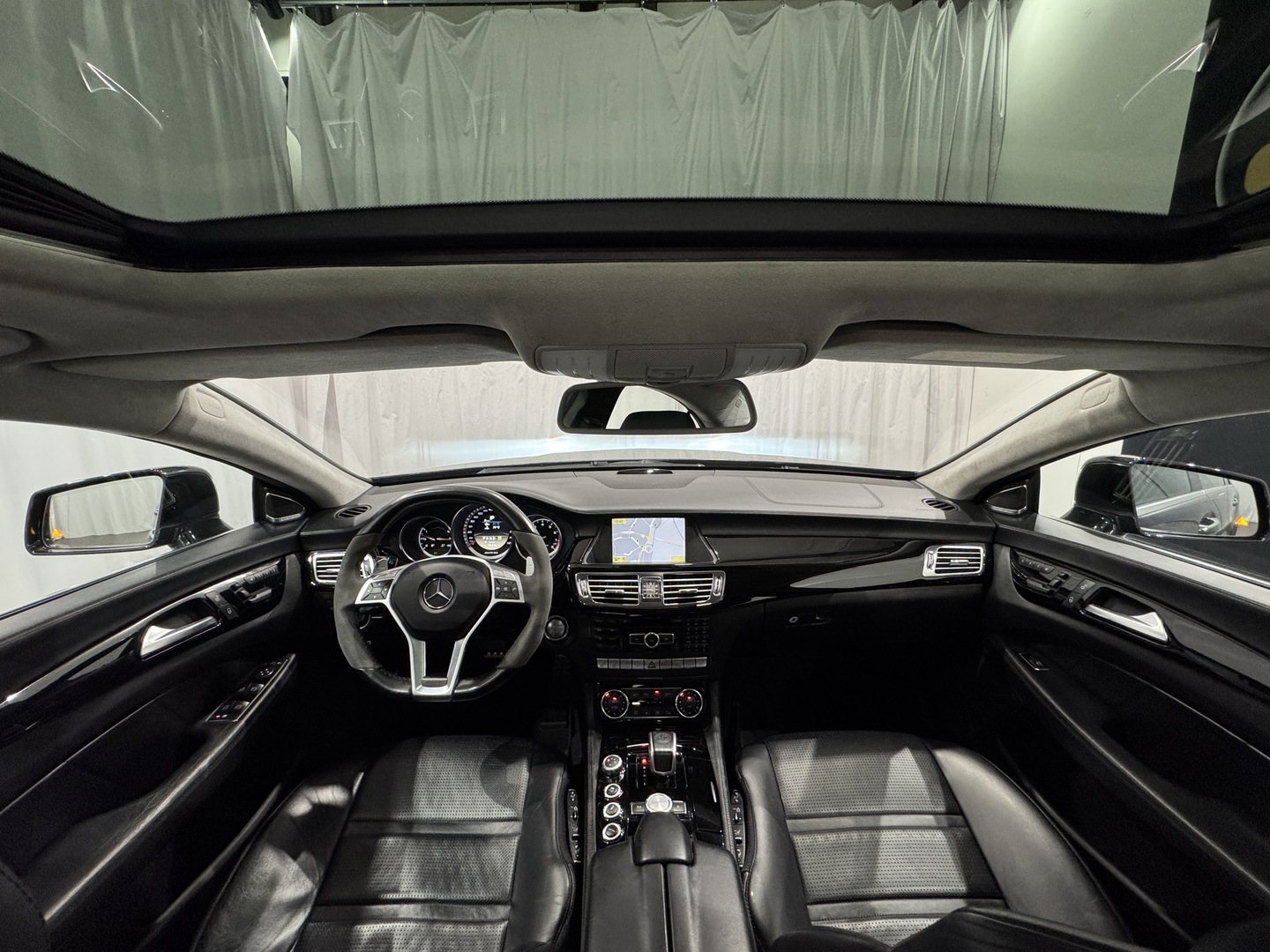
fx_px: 514
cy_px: 476
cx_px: 635
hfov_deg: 102.1
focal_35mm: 14
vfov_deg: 85.7
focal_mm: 2.22
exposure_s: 1/100
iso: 320
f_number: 2.2
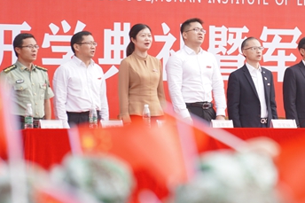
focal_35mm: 349
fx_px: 2955
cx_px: 239
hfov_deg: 5.9
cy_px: 85
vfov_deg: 3.9
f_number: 4
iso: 500
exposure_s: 1/1250
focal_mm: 200
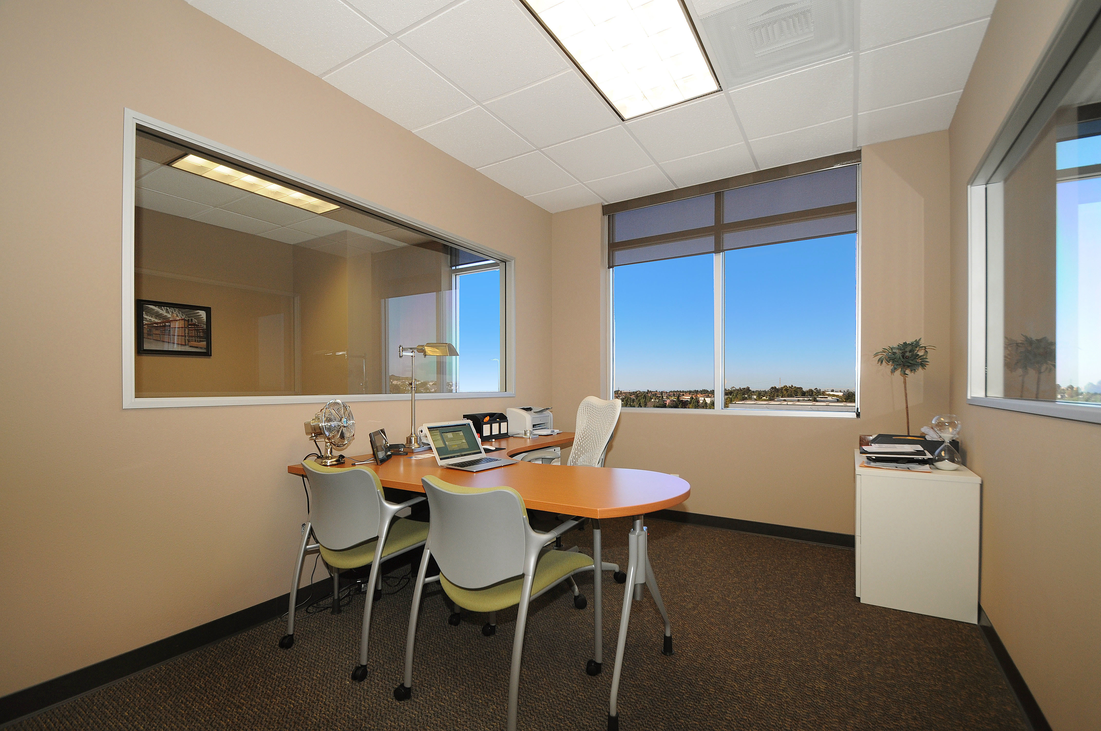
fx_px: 458
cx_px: 550
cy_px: 366
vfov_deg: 77.2
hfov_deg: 100.5
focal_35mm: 15
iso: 400
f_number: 6.3
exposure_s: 1/40
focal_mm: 10
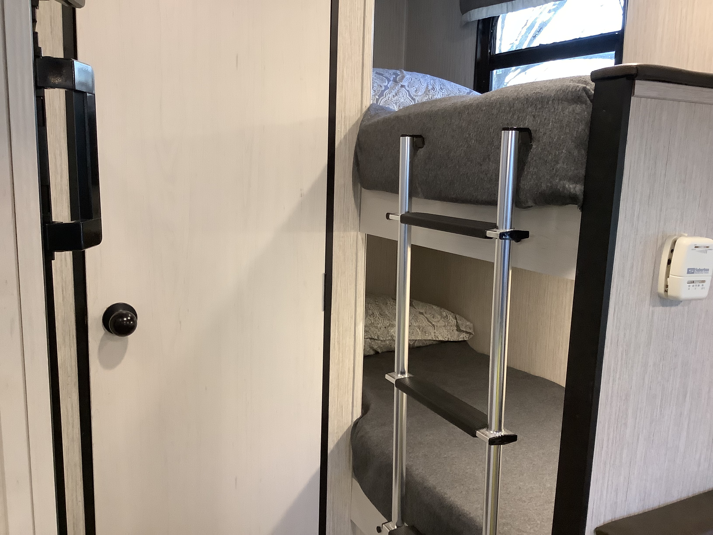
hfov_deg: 58.4
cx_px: 356
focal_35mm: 31
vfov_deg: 45.4
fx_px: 639
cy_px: 268
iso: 250
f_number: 2.4
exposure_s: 1/50
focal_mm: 3.3
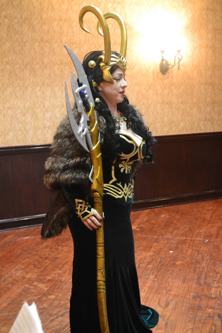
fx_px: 527
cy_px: 166
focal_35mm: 57
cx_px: 111
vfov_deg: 35.1
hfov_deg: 23.8
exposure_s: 1/13
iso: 3200
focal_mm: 38
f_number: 5
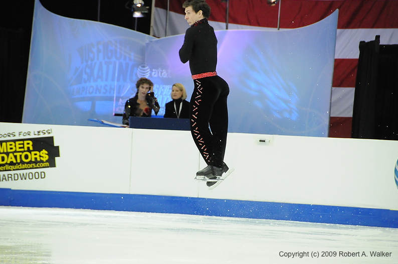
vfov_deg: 4.5
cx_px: 201
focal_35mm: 303
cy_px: 131
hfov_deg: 6.8
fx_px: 3346
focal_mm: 200
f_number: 5.6
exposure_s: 1/500
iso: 3200
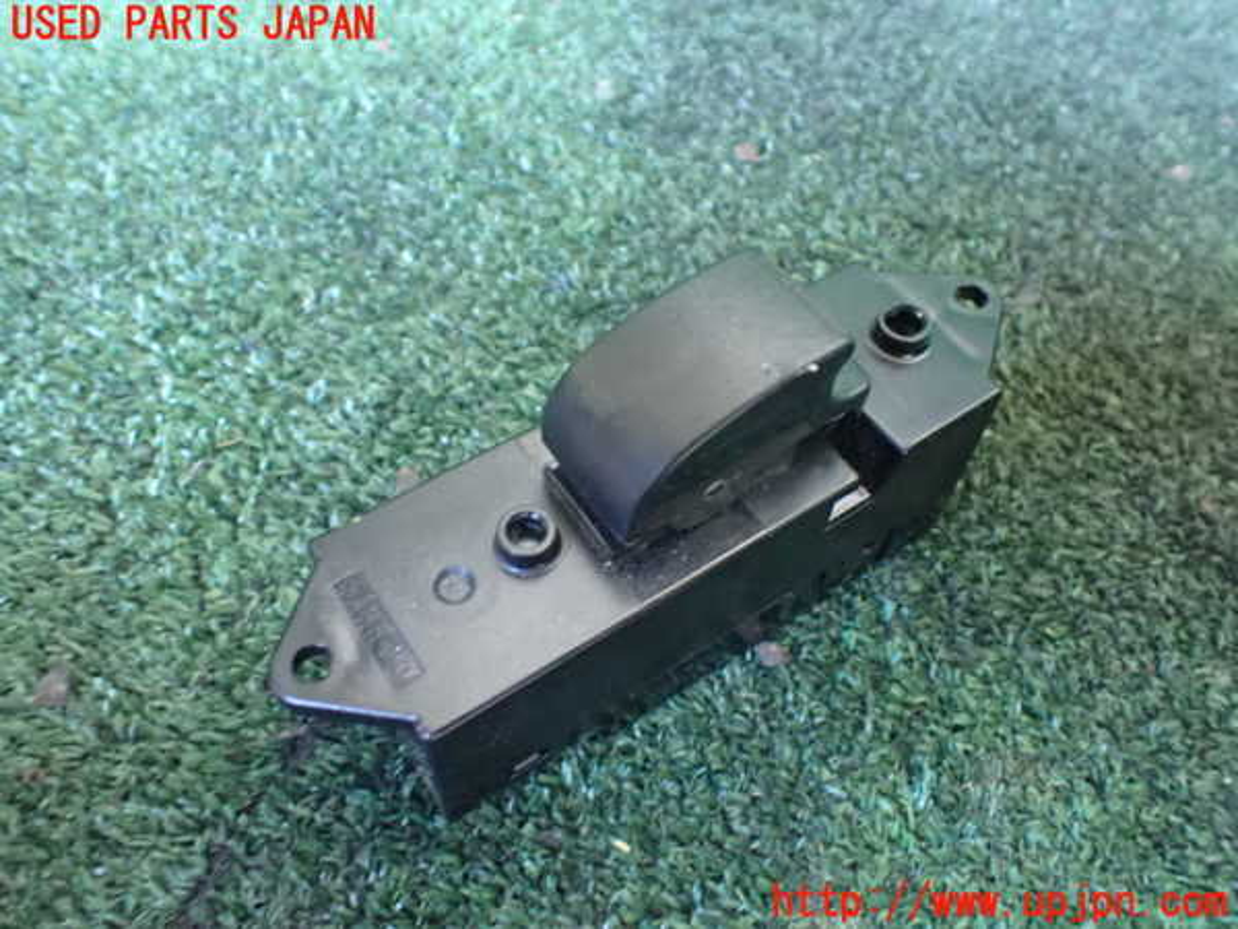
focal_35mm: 30
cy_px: 464
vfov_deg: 46.8
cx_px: 619
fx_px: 1073
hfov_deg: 60.0
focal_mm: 5.4
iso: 1600
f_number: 2.3
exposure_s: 1/30
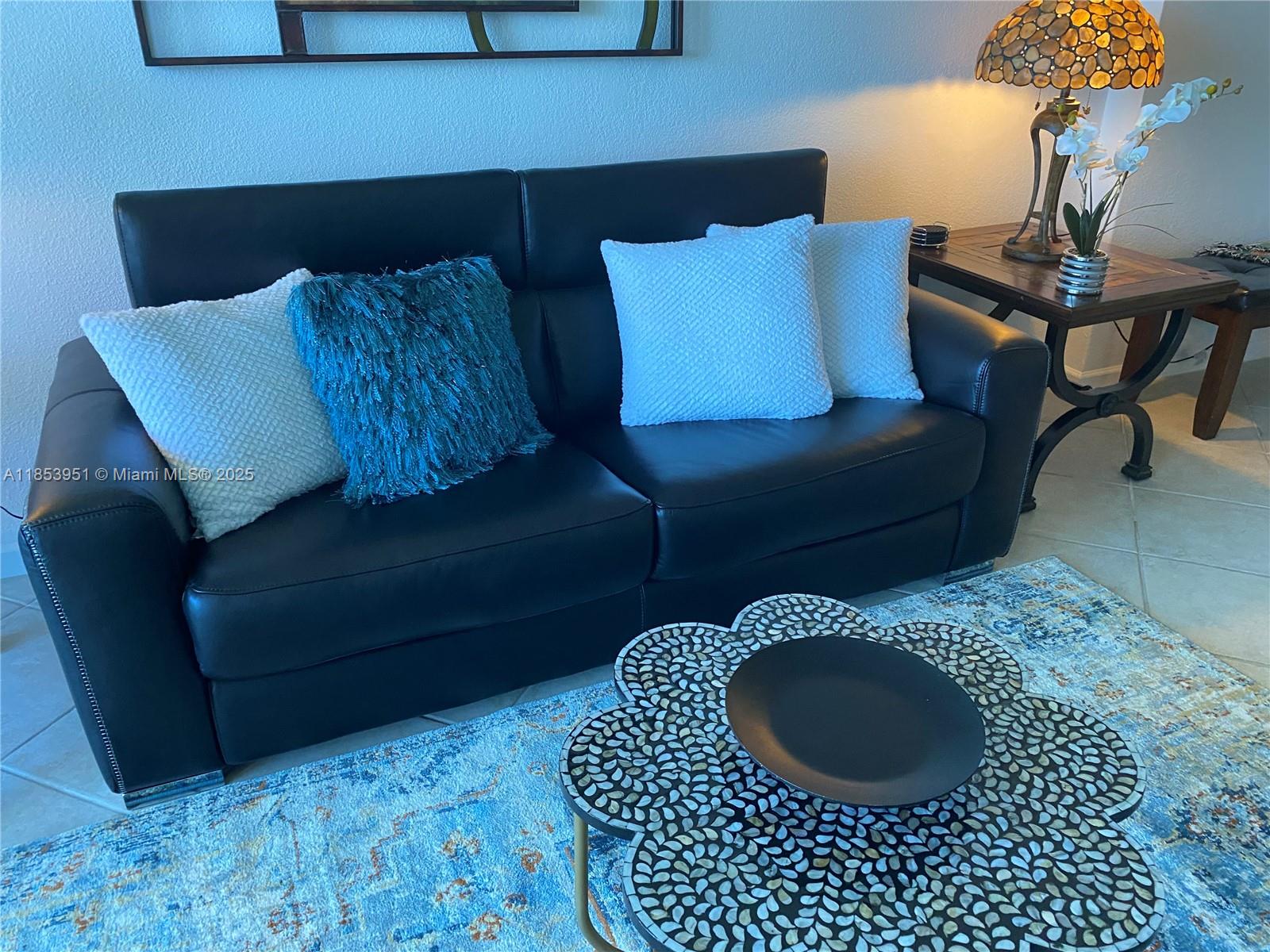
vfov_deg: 53.1
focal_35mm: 26
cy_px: 476
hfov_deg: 67.3
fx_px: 954
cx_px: 635
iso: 250
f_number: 1.8
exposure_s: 1/60
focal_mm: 4.25
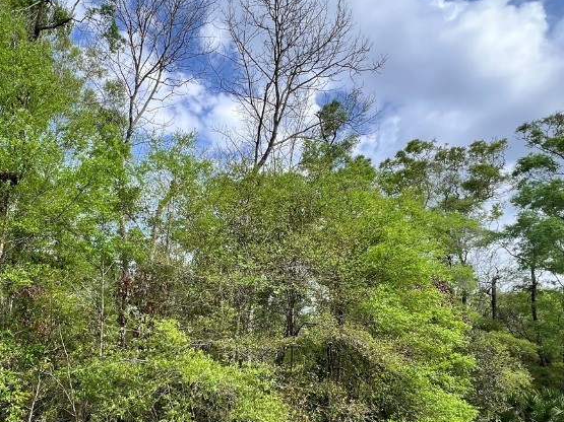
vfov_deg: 56.1
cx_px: 223
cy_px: 265
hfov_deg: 70.8
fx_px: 391
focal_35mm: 24
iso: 32
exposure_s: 1/501
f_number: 1.8
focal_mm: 1.57
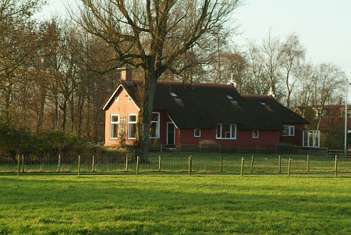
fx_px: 1640
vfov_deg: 8.2
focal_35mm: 168
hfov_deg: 12.2
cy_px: 118
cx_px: 176
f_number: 9.5
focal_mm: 112
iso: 400
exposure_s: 1/125
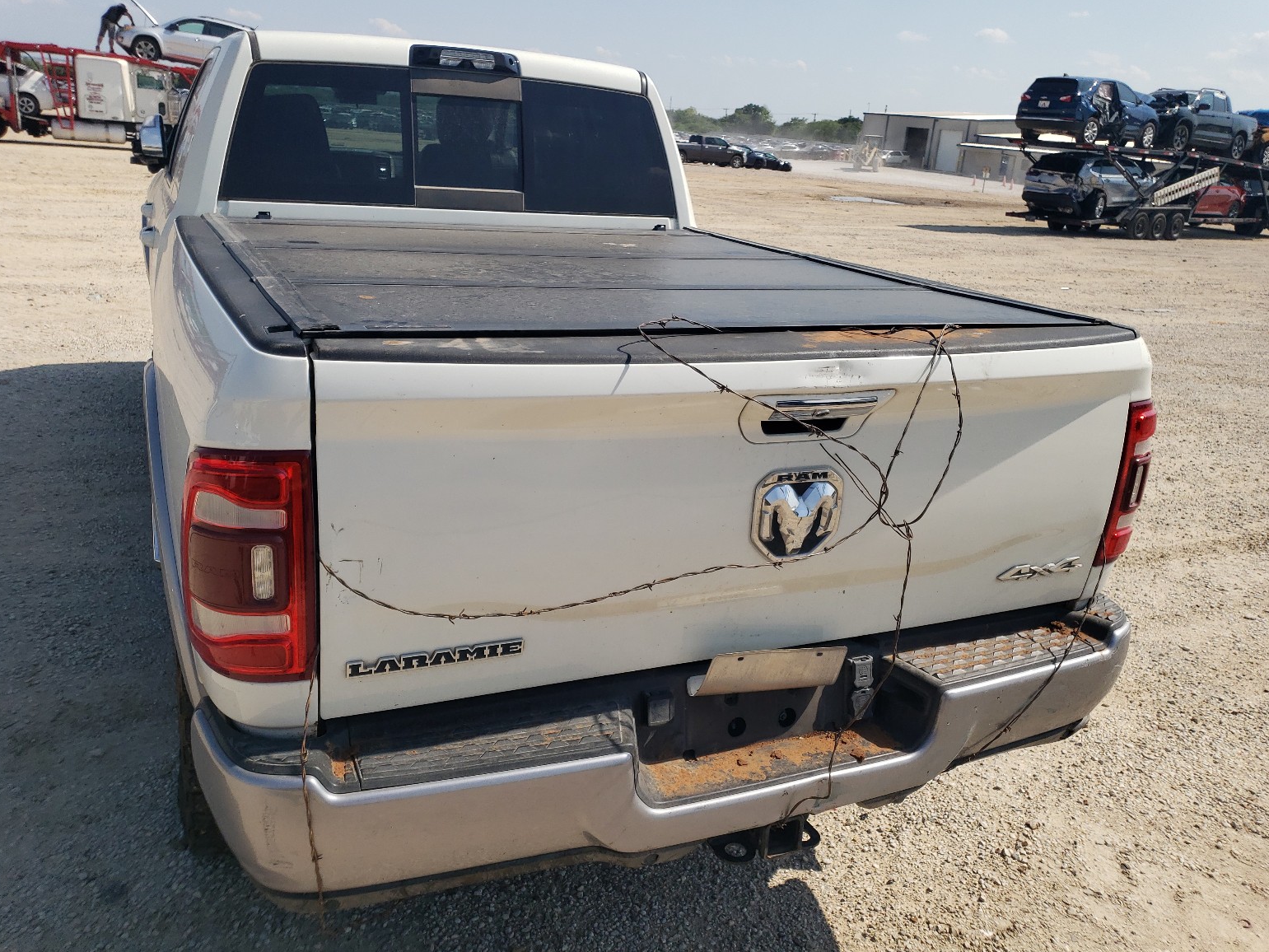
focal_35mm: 27
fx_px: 990
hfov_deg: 65.3
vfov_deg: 51.4
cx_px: 640
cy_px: 460
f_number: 1.5
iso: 50
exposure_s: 1/5000
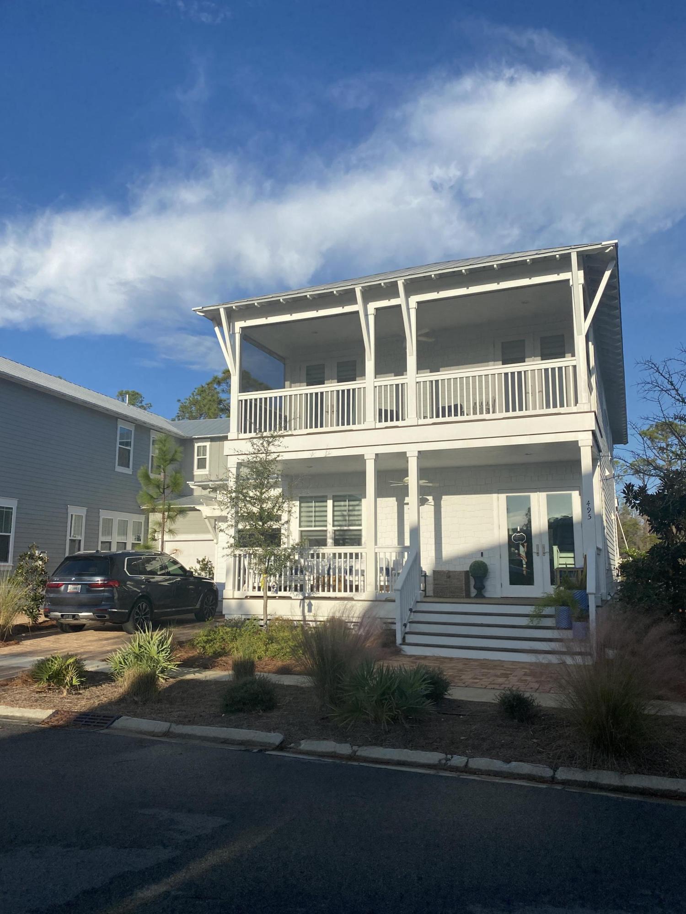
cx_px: 343
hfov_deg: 53.1
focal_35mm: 26
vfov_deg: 67.3
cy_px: 457
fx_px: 687
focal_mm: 4.25
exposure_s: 1/4115
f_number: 1.8
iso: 32
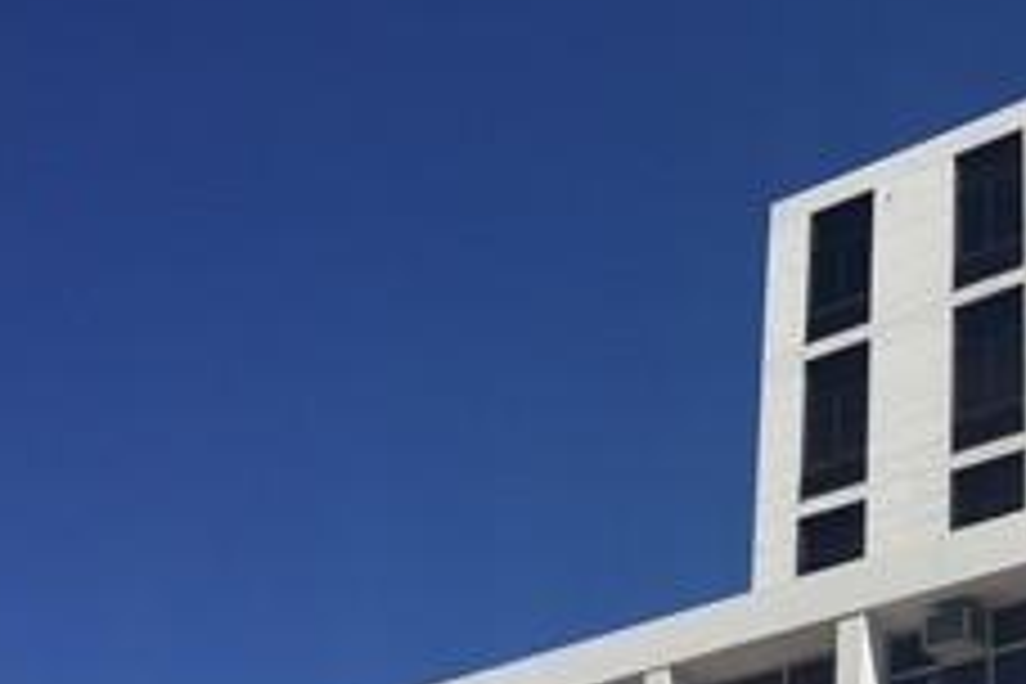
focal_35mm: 66
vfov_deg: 19.6
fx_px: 1881
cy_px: 772
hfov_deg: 28.2
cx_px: 1080
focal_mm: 4.15
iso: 32
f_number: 2.2
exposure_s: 1/3968
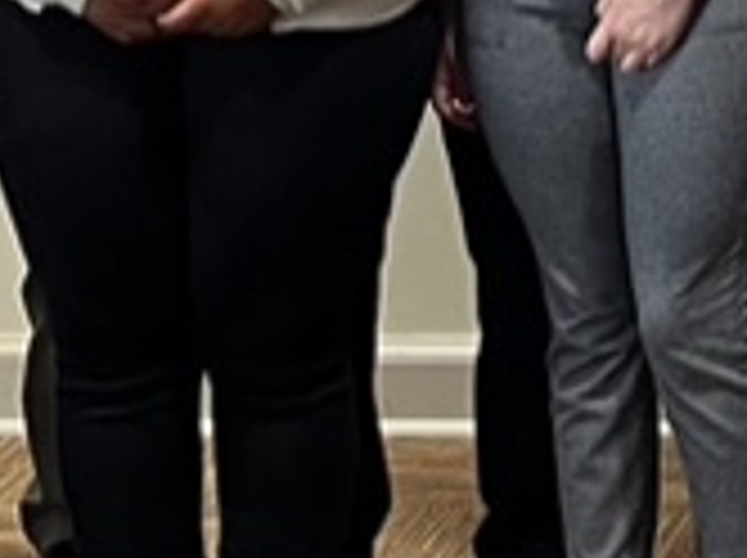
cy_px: -432
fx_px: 4331
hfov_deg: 9.5
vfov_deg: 7.2
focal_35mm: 201
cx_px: 1233
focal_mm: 5.1
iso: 200
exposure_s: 1/60
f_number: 1.6
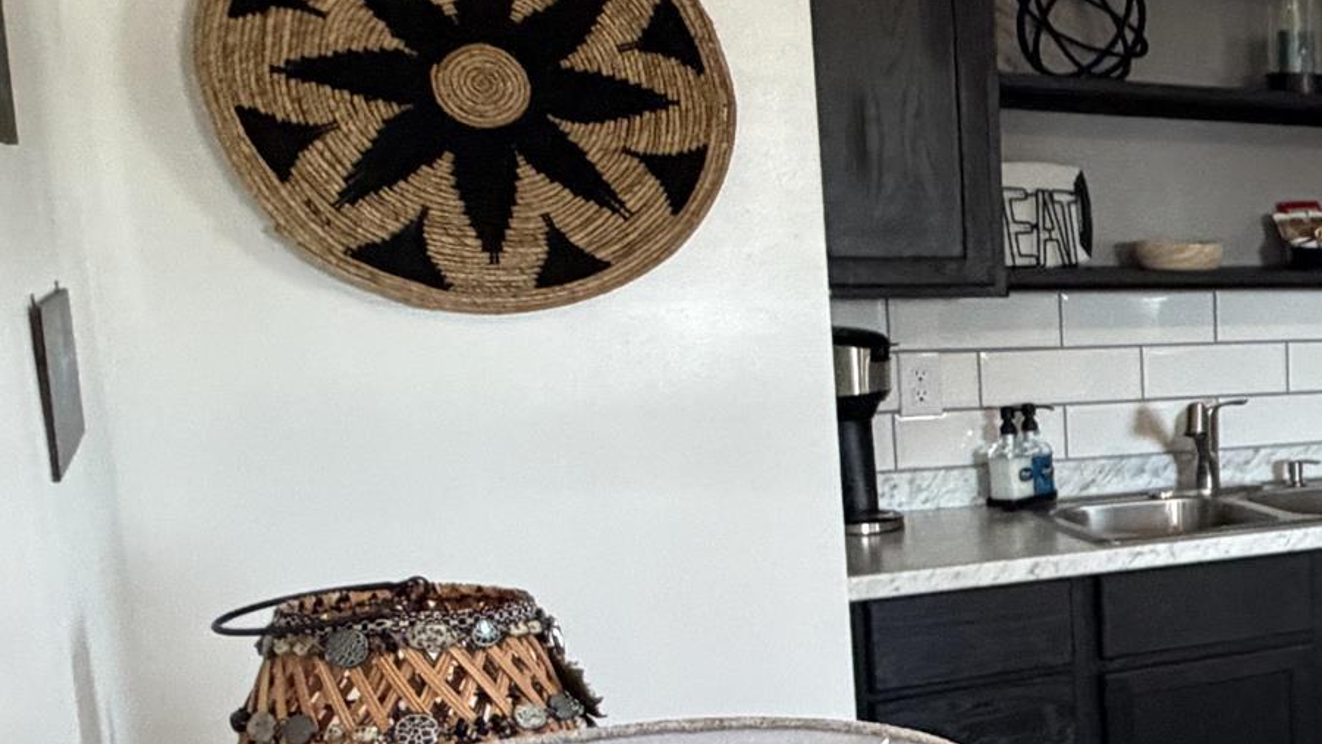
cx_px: 1690
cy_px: 534
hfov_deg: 31.4
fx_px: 1823
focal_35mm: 52
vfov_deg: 22.9
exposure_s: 1/60
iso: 400
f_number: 2.2
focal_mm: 2.22
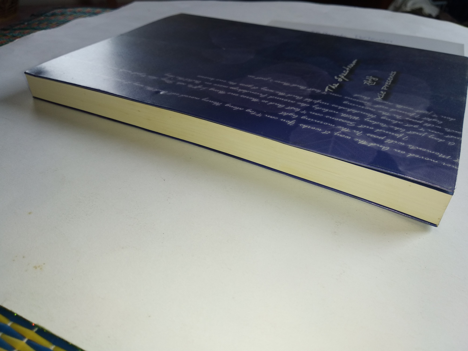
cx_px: 234
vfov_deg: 53.1
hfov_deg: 67.3
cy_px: 176
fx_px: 352
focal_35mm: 26
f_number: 2.2
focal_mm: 3.81
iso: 100
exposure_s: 1/113
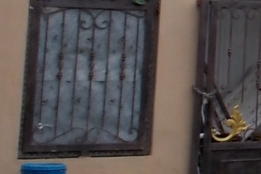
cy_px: -95
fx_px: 1051
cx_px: 525
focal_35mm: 145
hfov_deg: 12.4
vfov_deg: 9.2
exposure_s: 1/640
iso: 80
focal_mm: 4.1
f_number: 3.3
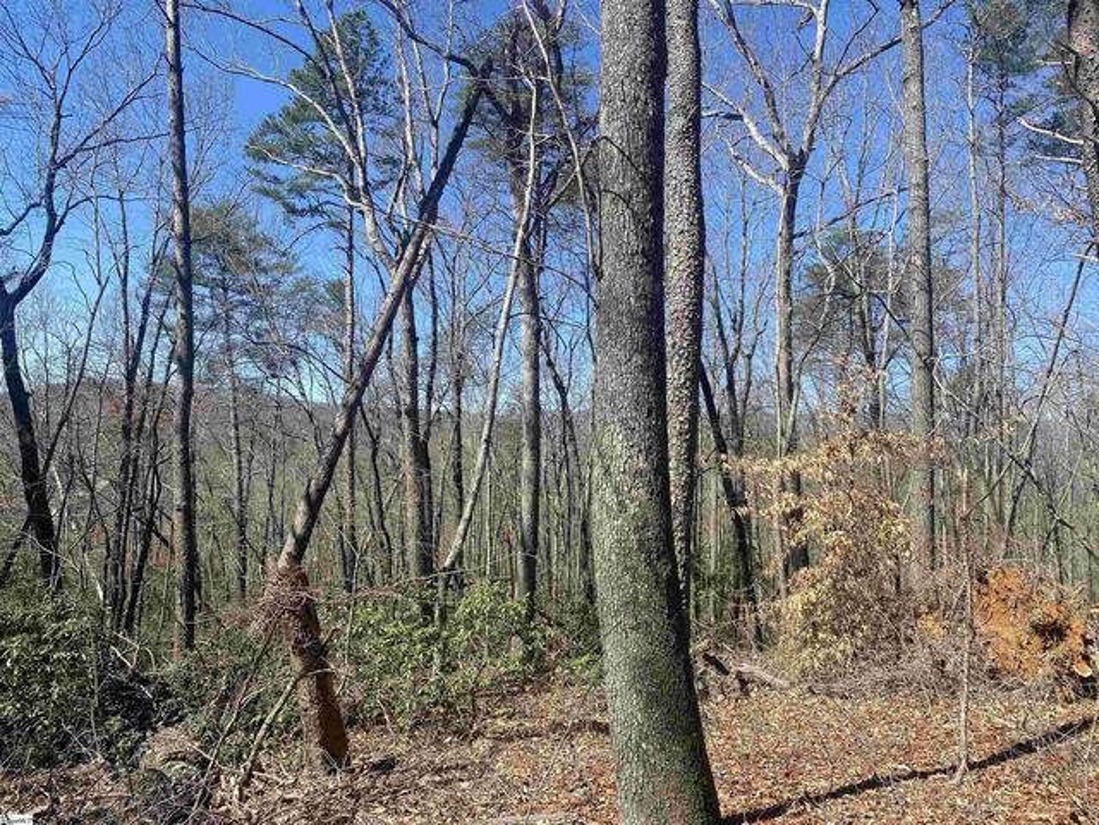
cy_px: 412
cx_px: 550
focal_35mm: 26
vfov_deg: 53.1
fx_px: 825
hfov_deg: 67.3
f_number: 1.8
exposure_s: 1/1543
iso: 32
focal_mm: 4.25
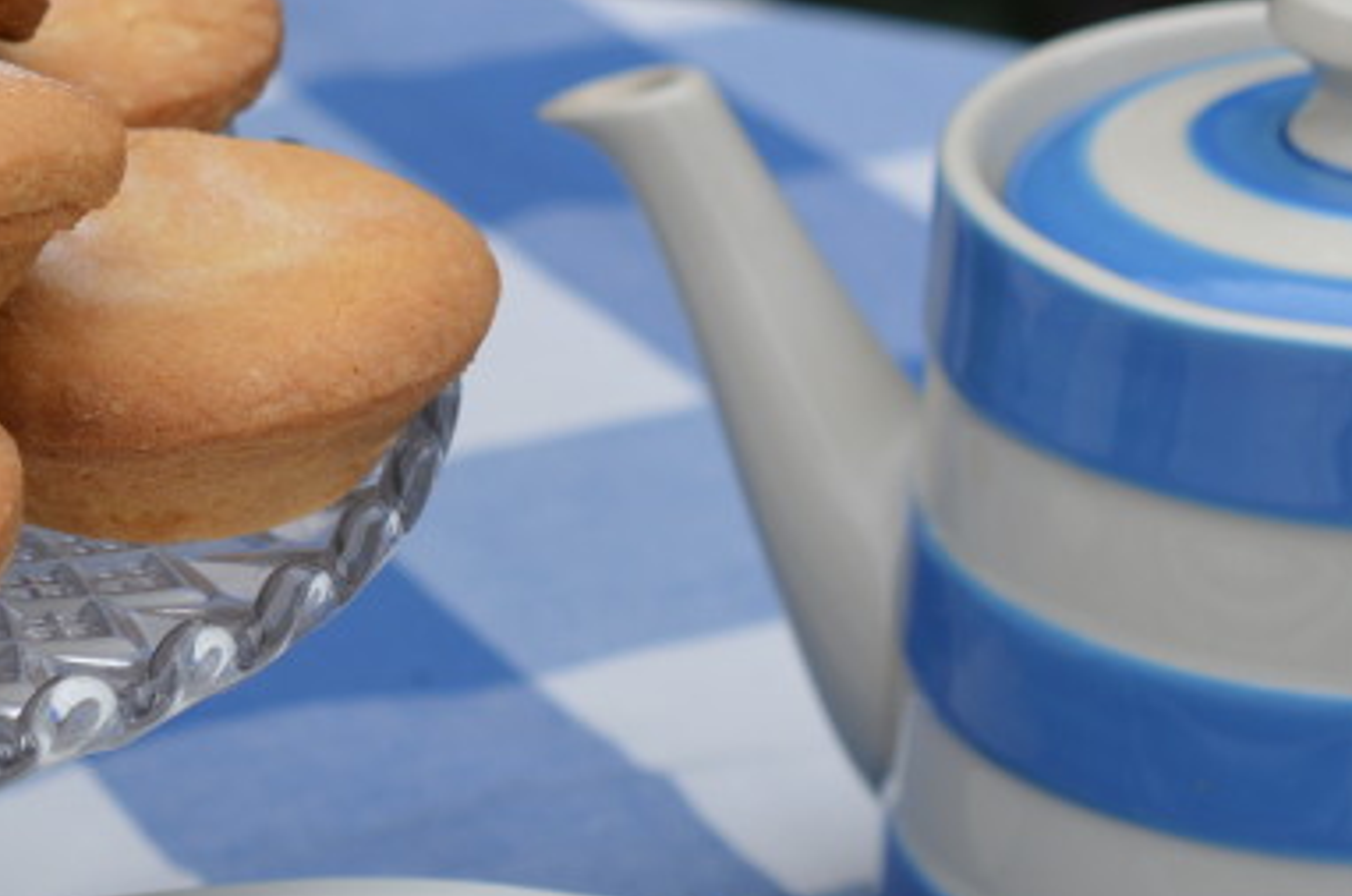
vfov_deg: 8.5
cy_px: 312
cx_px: 156
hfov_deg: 12.7
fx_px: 6034
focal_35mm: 161
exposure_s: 1/160
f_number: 6.3
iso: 100
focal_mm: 40
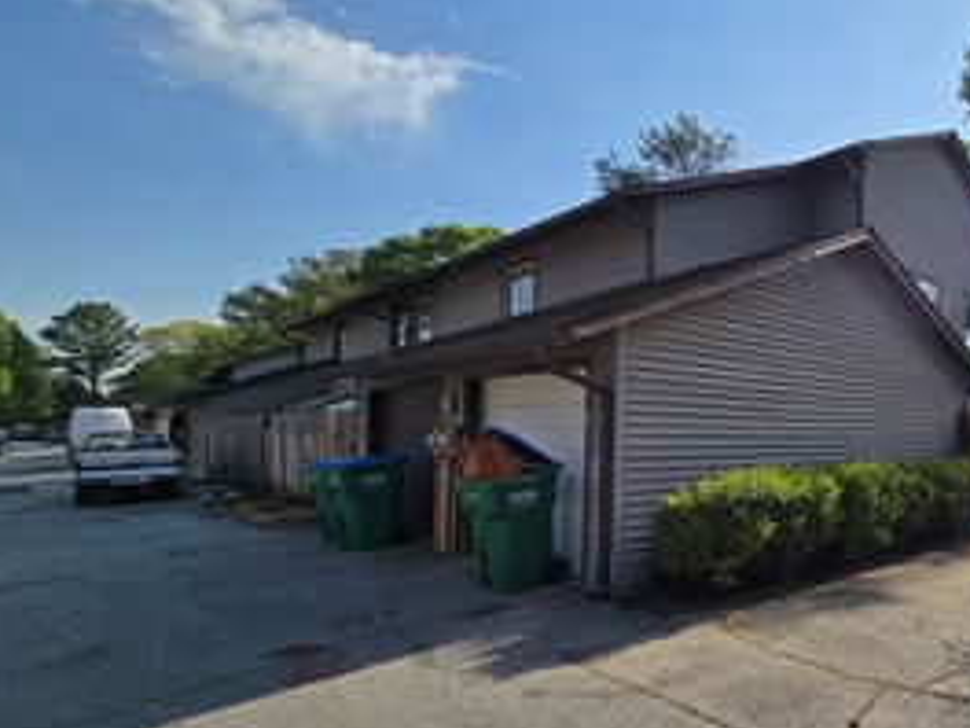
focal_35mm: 21
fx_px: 588
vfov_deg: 63.3
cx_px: 748
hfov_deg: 72.5
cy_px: 404
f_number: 2.2
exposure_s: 1/3758
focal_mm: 2.2
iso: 50
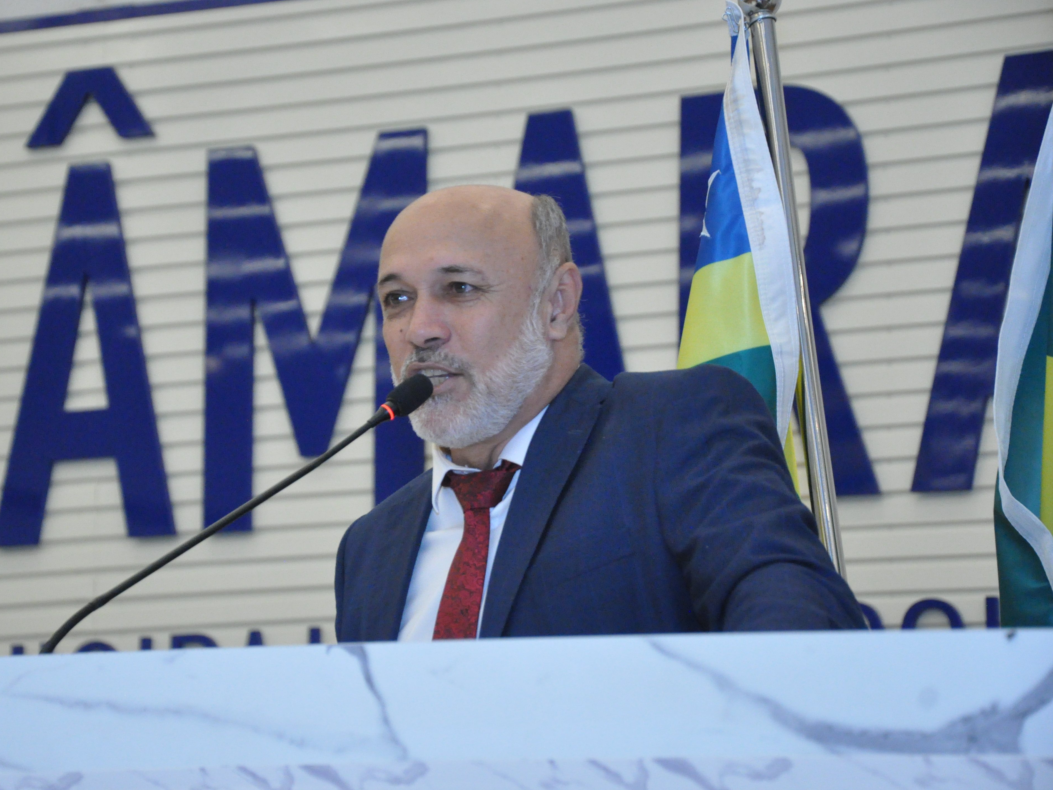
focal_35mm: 139
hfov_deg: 14.2
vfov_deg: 10.7
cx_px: 474
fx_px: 4214
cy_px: 396
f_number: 5.6
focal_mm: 85
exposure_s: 1/100
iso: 3200
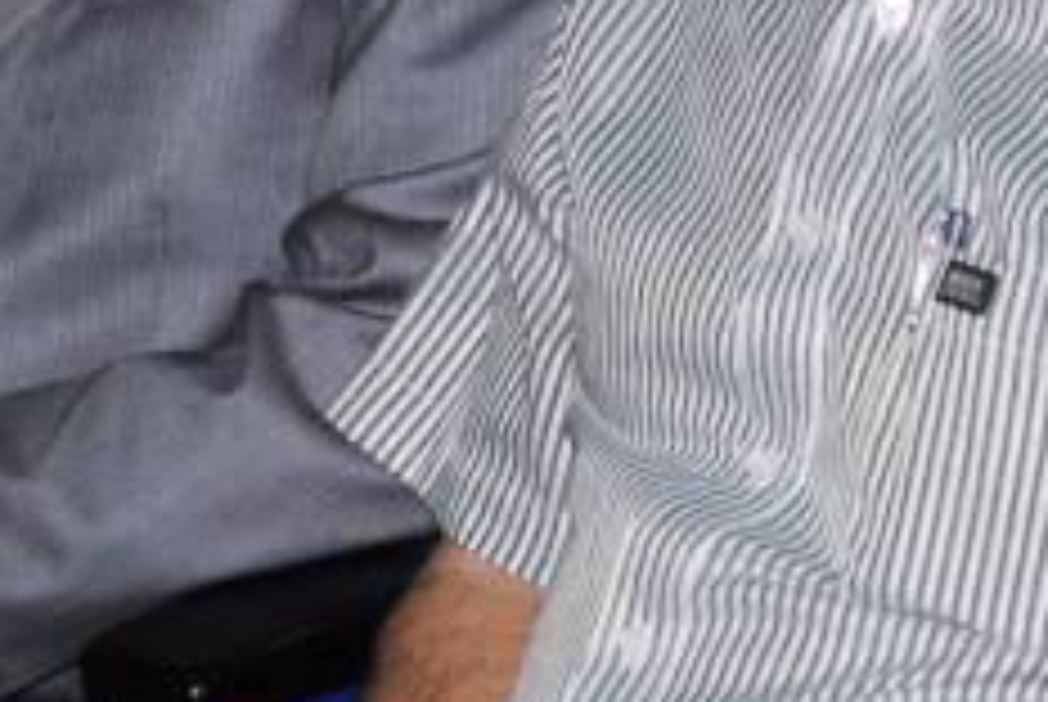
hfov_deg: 6.9
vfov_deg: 4.6
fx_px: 8663
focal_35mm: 297
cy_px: 218
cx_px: 846
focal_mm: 45
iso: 500
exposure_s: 1/60
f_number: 4.5
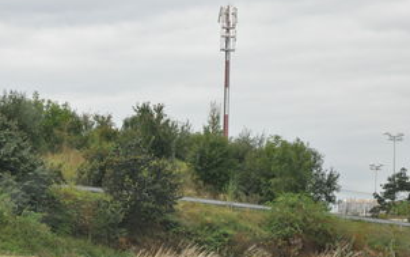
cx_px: 165
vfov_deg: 5.5
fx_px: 2680
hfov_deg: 8.7
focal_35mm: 240
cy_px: 122
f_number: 7.1
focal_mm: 105
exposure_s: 1/2000
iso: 1600
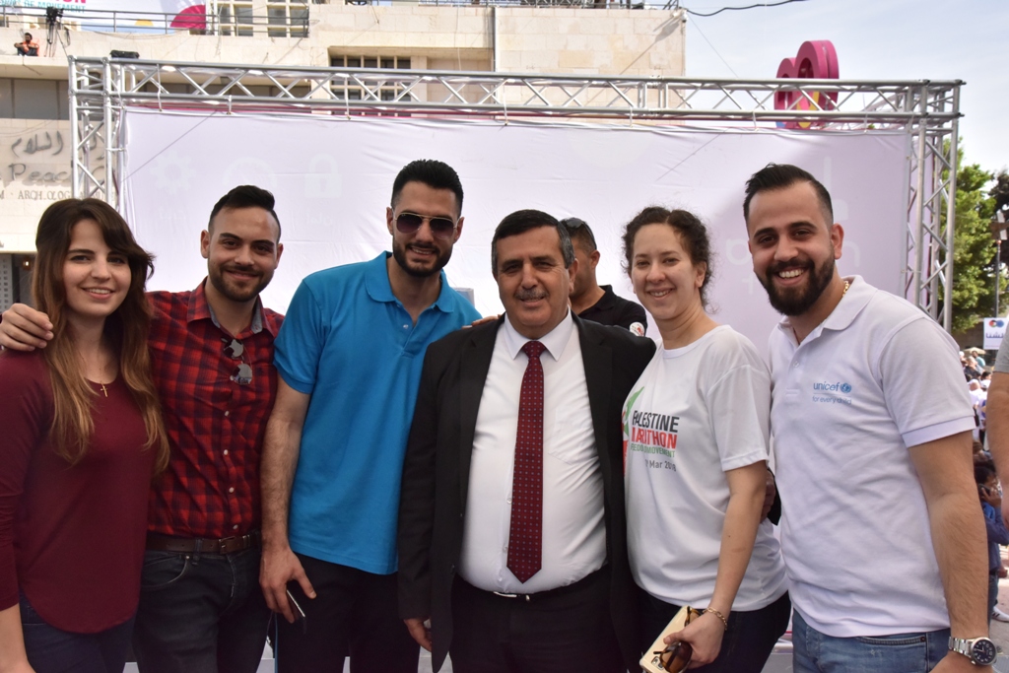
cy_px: 336
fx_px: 1065
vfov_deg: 35.1
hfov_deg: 50.7
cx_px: 504
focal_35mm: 38
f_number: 16
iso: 2500
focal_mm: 38
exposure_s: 1/1000
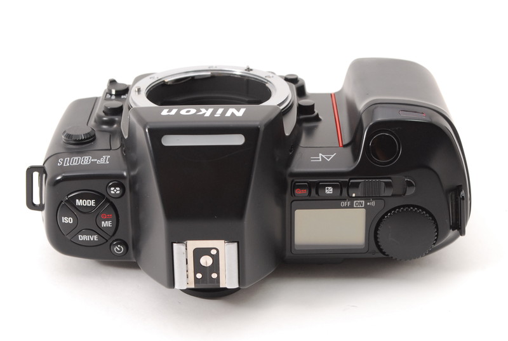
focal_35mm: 82
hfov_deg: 24.6
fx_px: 1167
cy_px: 170
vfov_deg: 16.6
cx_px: 254
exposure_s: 1/100
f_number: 14
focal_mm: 55
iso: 400
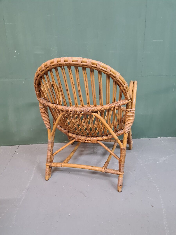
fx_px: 176
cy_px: 118
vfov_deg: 67.3
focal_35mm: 26
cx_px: 88
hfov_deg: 53.1
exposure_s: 1/33
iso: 640
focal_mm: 5.4
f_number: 1.8
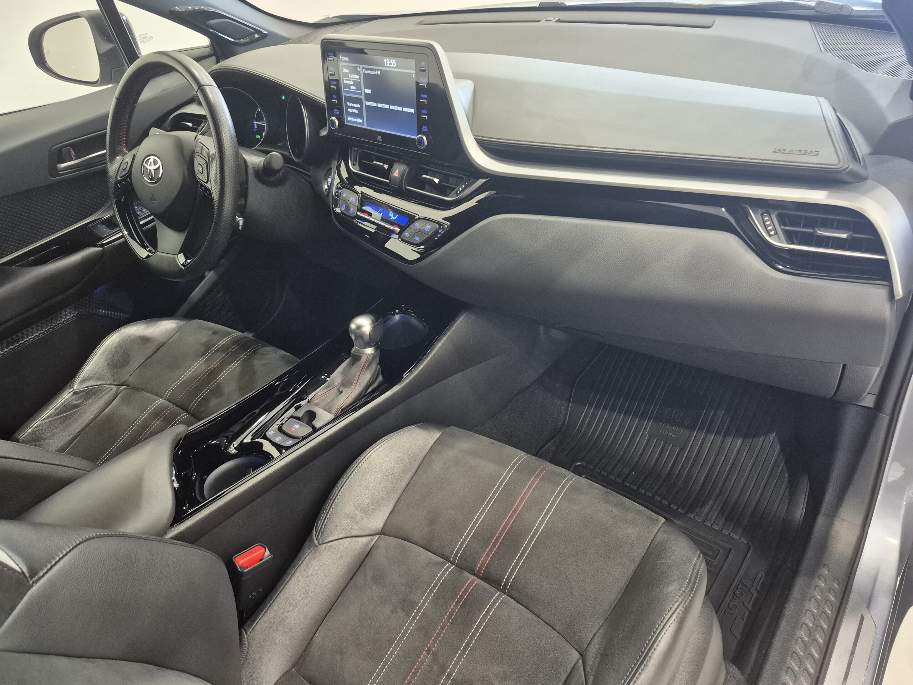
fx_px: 607
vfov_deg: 58.9
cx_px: 456
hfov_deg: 73.9
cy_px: 342
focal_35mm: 23
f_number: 1.8
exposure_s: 1/100
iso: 1000
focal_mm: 5.4
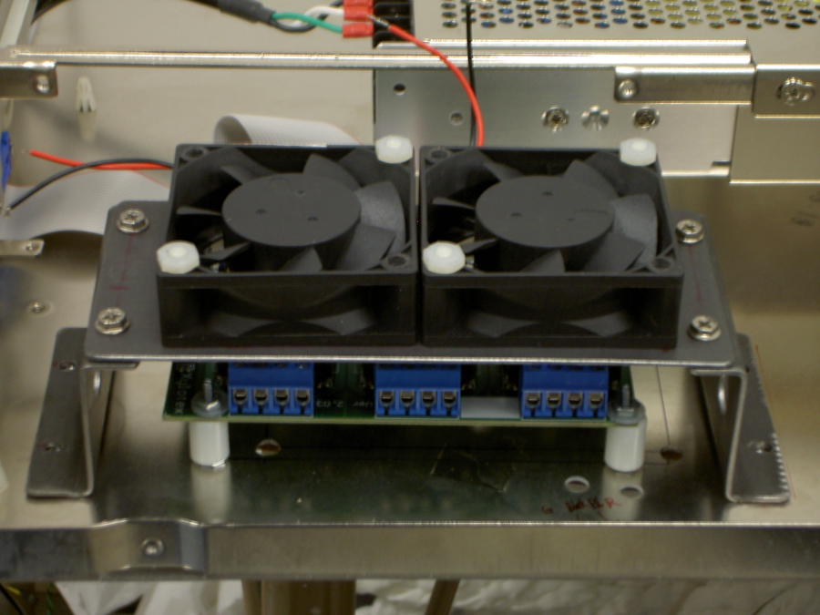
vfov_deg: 16.6
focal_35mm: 89
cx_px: 410
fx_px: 2108
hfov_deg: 22.0
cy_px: 308
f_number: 4.6
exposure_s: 1/8
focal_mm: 14.7
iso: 50
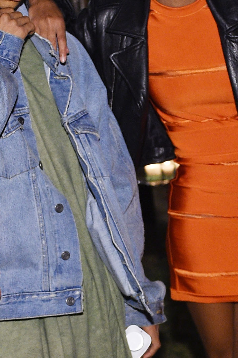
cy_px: 223
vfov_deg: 23.3
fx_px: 863
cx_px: 113
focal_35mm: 87
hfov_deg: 15.7
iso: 2000
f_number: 3.5
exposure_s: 1/100
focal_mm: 31
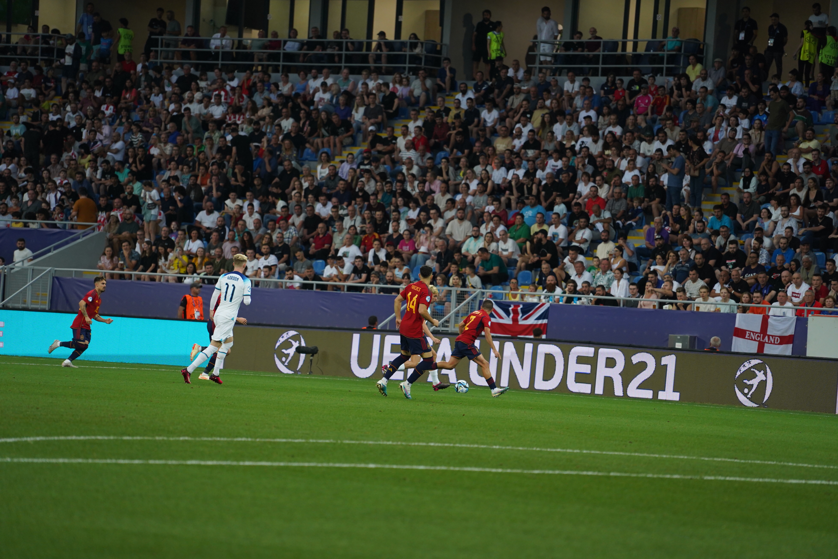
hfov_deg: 10.3
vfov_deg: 6.9
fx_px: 4655
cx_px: 419
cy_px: 280
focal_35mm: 200
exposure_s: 1/1000
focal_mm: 200
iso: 2000
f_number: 4
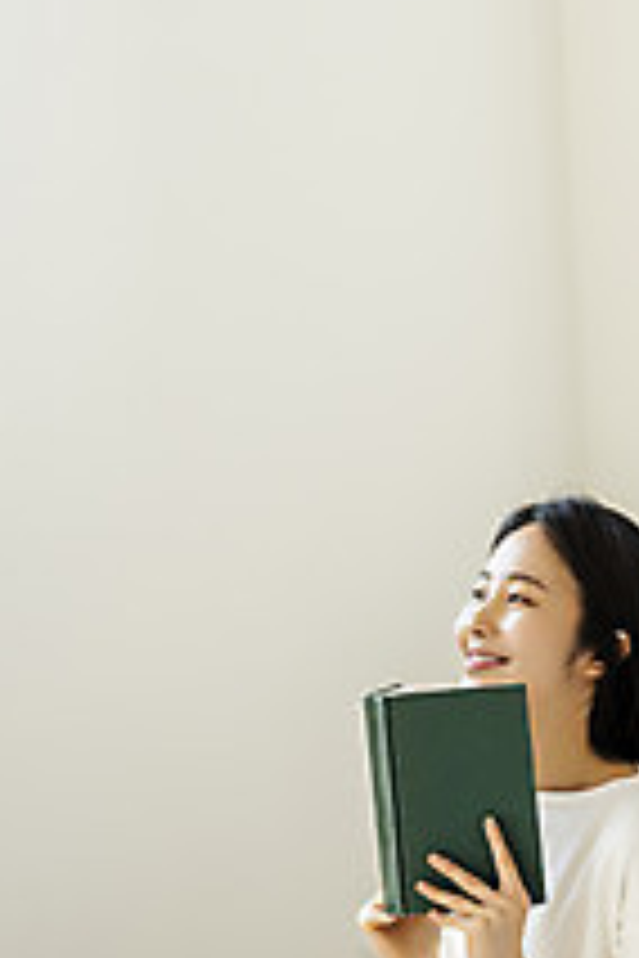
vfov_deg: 12.8
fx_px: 4260
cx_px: 511
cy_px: 324
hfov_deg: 8.6
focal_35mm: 160
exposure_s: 1/200
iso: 125
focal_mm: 85
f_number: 2.8
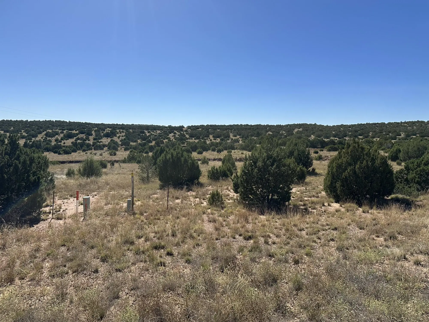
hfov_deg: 71.6
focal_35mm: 24
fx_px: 297
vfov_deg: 56.8
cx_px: 214
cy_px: 161
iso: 80
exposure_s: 1/6211
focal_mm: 6.86
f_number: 1.78
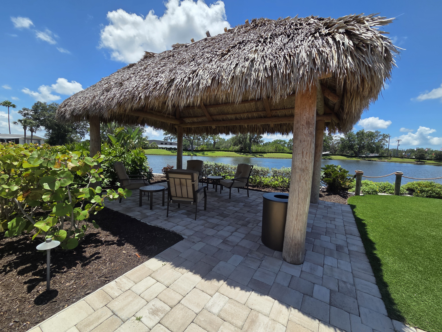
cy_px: 166
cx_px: 221
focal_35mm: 13
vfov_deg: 89.9
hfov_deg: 106.2
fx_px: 166
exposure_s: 1/2043
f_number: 2.2
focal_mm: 2.2
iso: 50
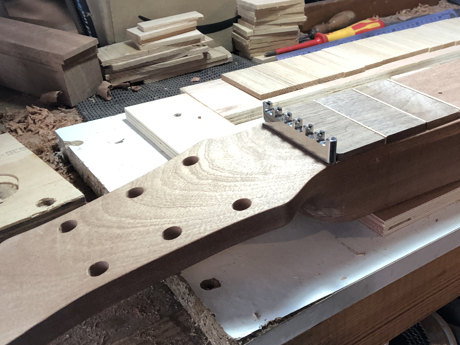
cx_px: 300
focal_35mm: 42
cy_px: 161
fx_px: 558
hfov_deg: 44.2
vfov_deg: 34.4
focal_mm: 2.87
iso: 160
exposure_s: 1/60
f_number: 2.2
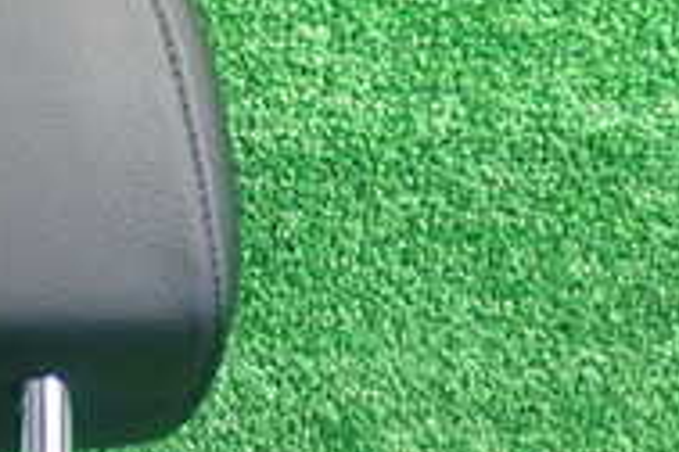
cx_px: -234
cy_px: 481
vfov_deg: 13.6
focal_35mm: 99
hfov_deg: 18.9
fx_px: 1867
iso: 640
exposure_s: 1/30
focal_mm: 5.4
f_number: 2.3
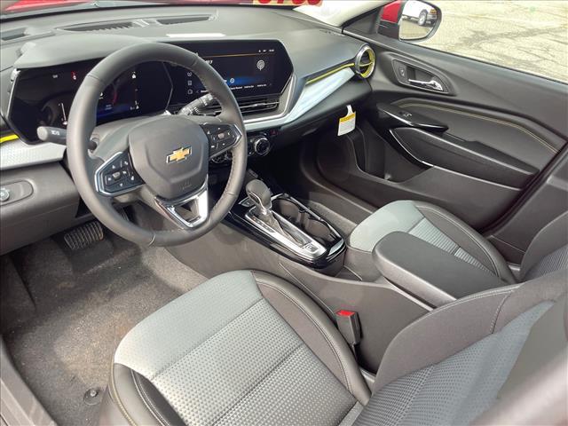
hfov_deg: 67.3
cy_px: 213
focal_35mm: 26
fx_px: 427
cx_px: 284
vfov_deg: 53.1
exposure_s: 1/100
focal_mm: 4.2
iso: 125
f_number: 1.6
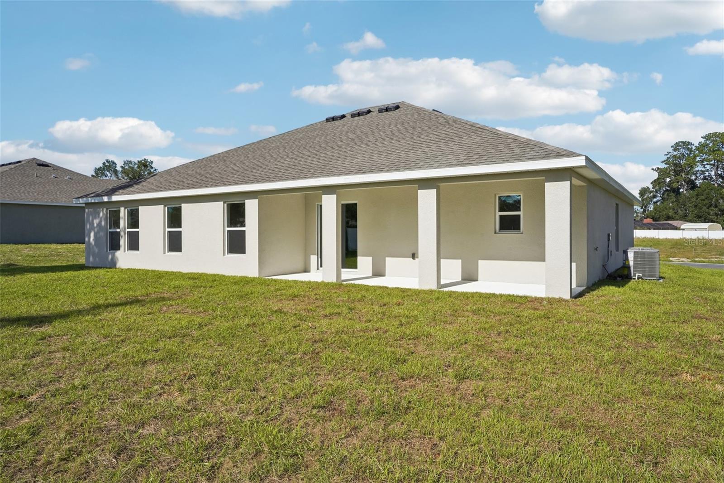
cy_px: 242
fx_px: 483
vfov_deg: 53.1
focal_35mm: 24
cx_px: 362
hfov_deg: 73.8
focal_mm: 24
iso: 100
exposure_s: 1/125
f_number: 16
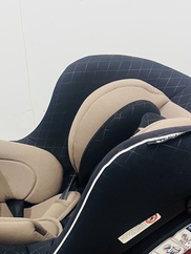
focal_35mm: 49
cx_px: 48
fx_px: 360
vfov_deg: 37.3
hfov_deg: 29.3
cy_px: 207
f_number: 1.6
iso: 320
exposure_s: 1/60
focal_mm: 5.1
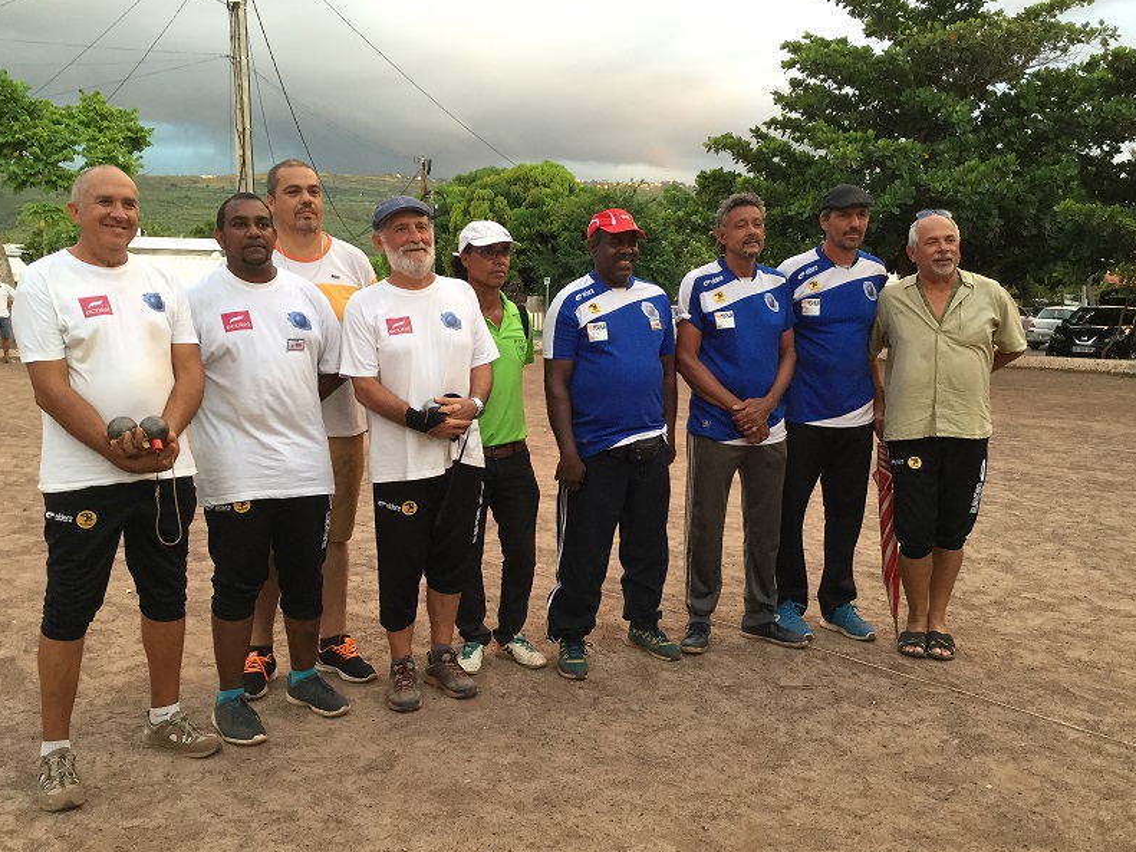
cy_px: 432
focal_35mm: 32
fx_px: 1050
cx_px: 577
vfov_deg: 44.1
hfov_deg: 56.8
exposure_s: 1/33
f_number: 2.4
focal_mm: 3.3
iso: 64
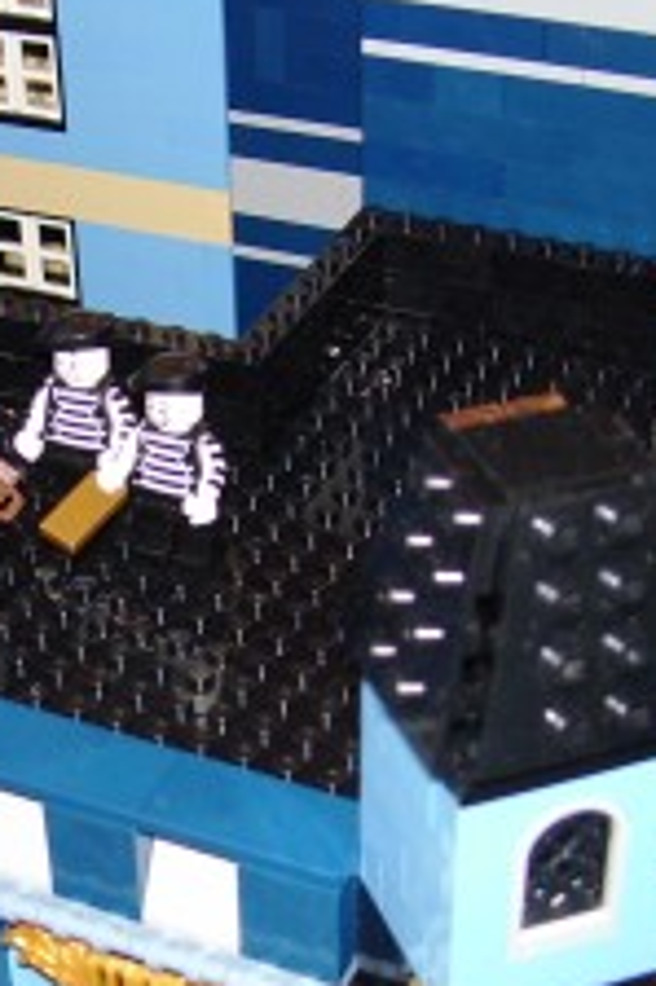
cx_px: 13
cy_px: 717
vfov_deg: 26.7
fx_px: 2053
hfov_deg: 17.8
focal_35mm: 75
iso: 80
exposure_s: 1/60
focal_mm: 6
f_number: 2.7
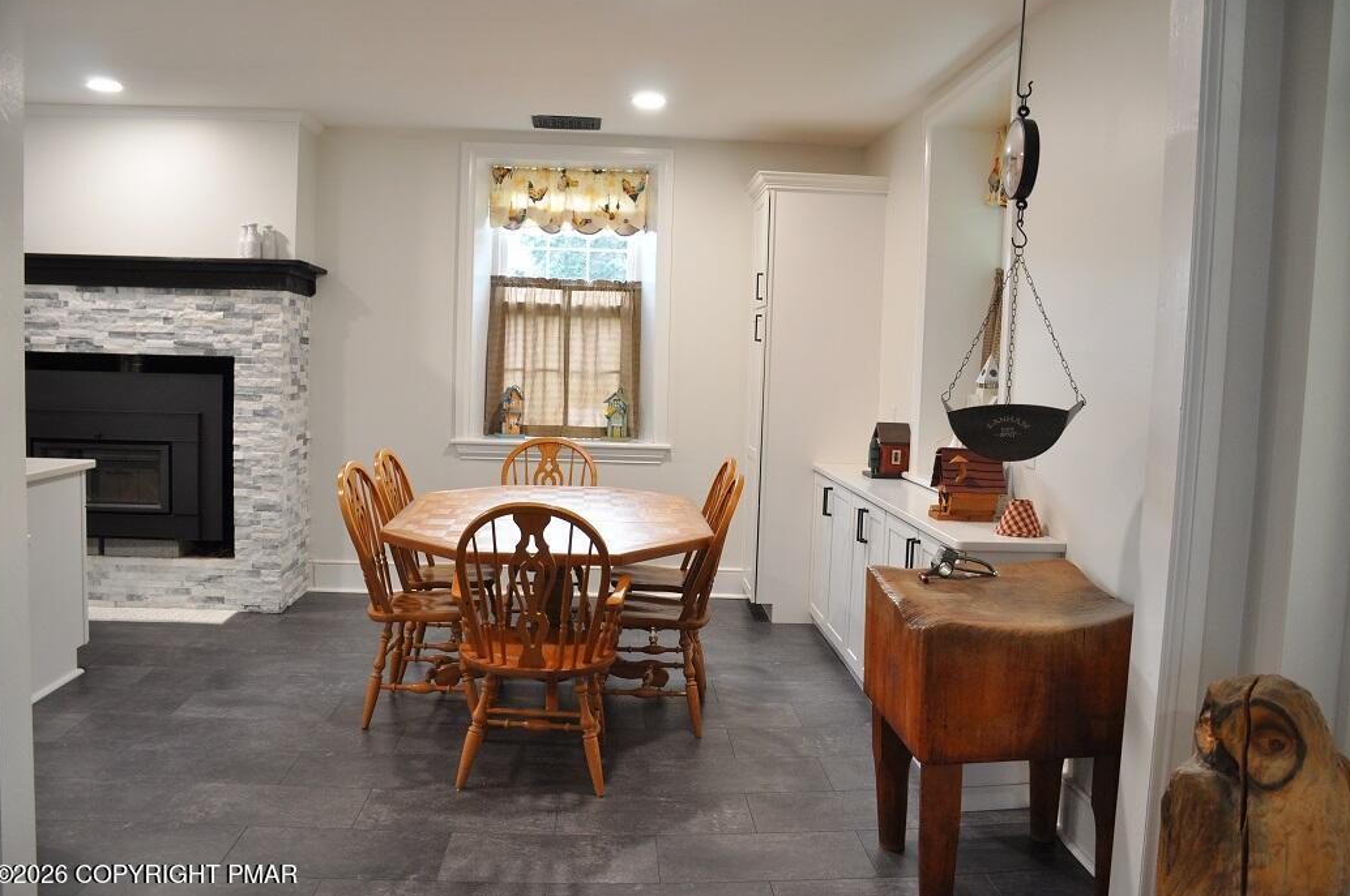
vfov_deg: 46.3
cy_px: 450
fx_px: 1049
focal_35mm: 28
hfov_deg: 65.5
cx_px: 687
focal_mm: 18
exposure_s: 1/20
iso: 400
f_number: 4.5
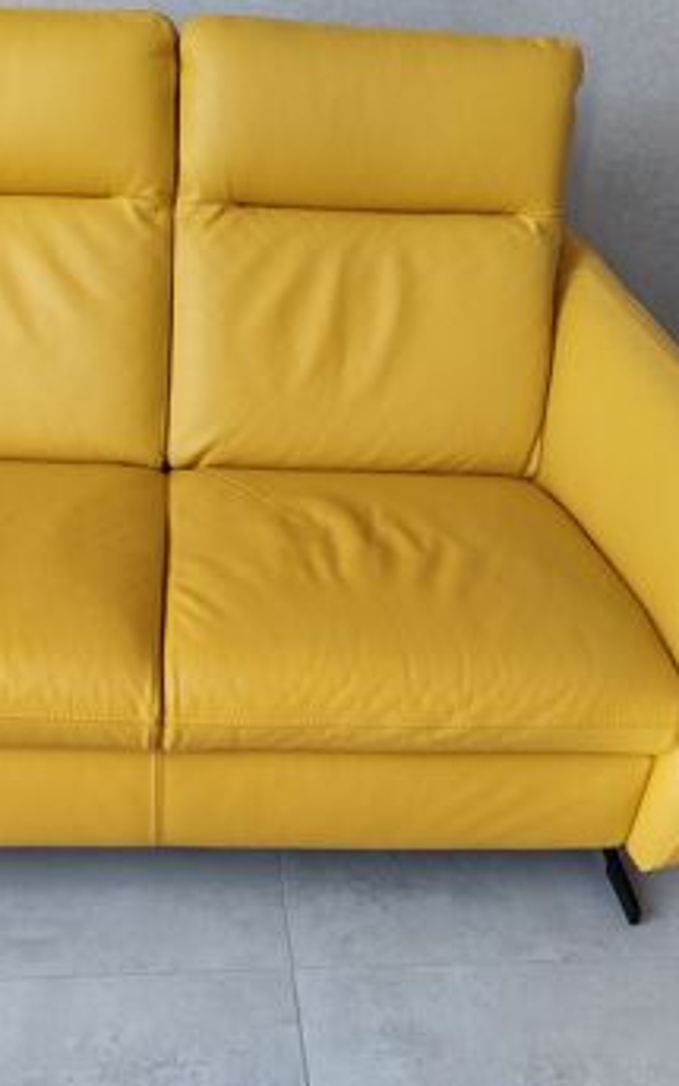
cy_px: 540
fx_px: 1007
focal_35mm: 34
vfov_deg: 56.7
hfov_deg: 37.0
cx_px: 249
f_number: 1.65
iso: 160
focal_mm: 6.14
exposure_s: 1/100
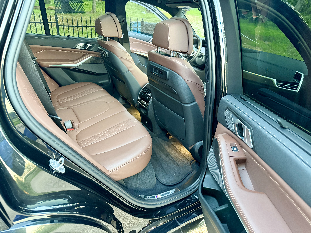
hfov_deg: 71.6
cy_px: 116
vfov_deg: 56.8
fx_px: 216
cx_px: 156
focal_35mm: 24
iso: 800
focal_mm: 6.76
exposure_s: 1/57
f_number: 1.78
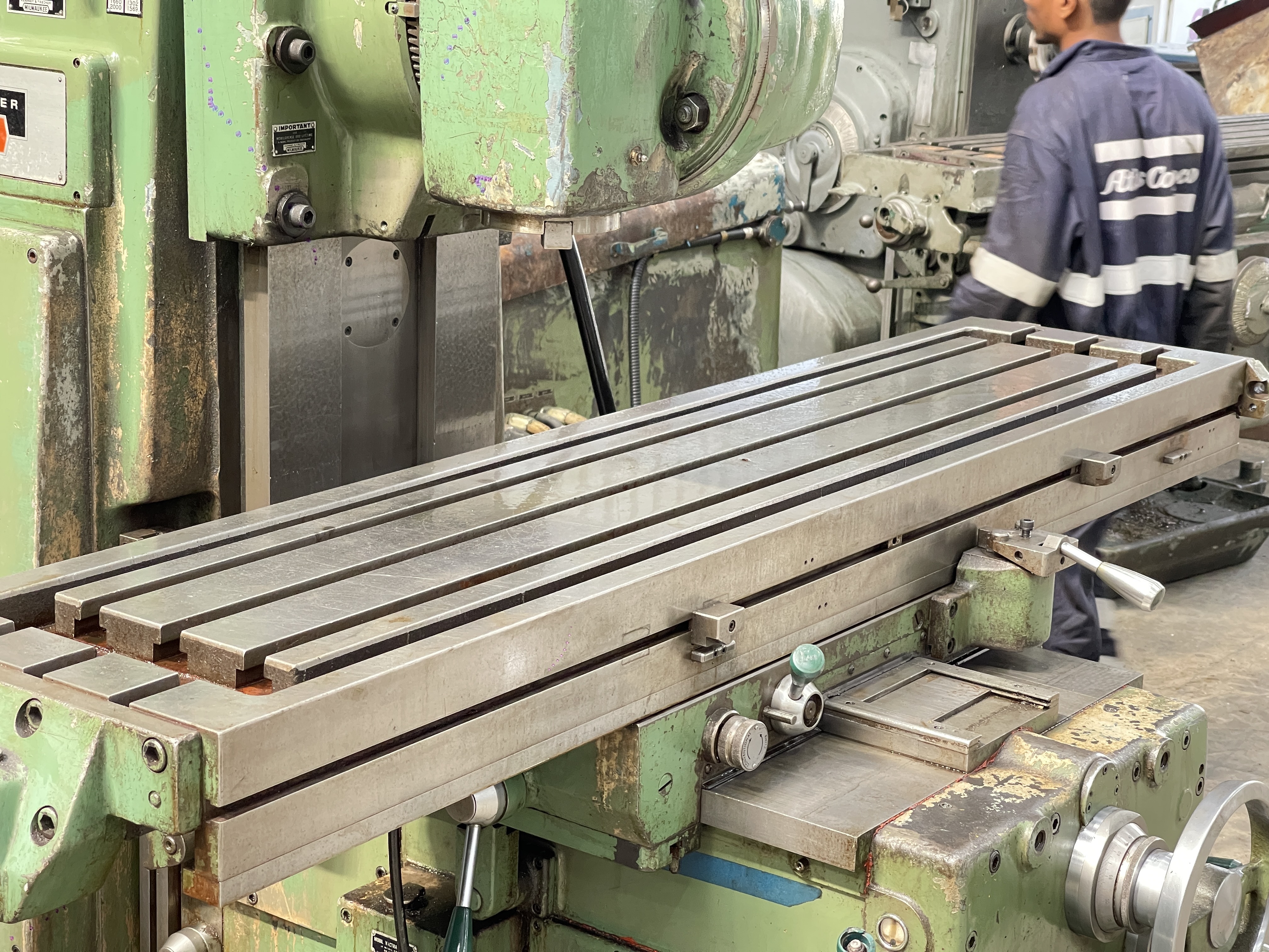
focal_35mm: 64
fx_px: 2346
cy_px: 476
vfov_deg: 22.9
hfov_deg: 30.3
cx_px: 634
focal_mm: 7.5
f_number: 2.2
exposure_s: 1/60
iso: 320
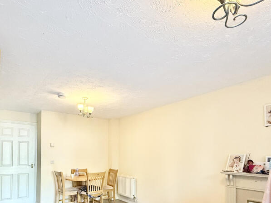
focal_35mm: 24
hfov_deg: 71.3
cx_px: 120
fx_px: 188
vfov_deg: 54.1
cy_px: 154
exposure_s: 1/60
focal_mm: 2.22
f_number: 2.2
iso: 500
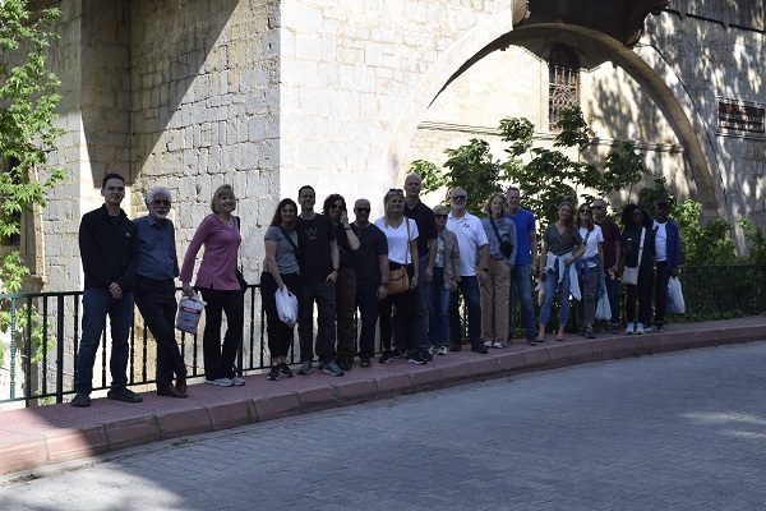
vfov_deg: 26.5
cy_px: 256
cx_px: 383
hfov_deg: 38.9
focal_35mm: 51
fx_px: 1085
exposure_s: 1/400
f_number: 10
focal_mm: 34
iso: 200
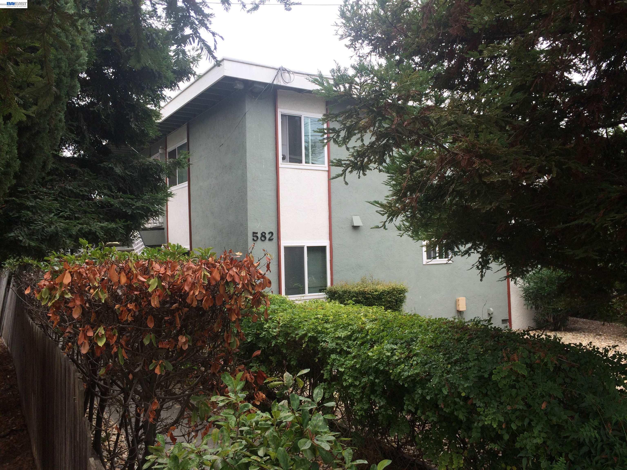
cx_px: 314
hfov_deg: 61.7
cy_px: 235
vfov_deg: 48.2
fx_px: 525
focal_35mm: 29
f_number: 2.2
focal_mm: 4.15
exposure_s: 1/348
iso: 32
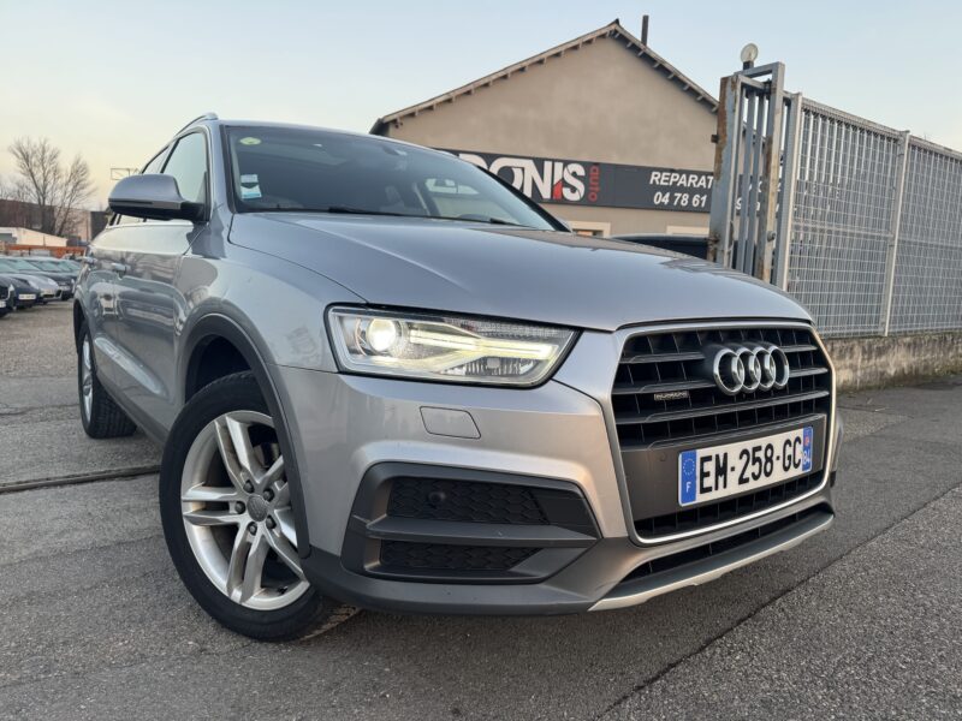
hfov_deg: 71.6
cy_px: 360
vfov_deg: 56.8
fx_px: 667
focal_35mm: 24
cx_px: 481
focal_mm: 6.76
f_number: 1.78
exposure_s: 1/248
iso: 100
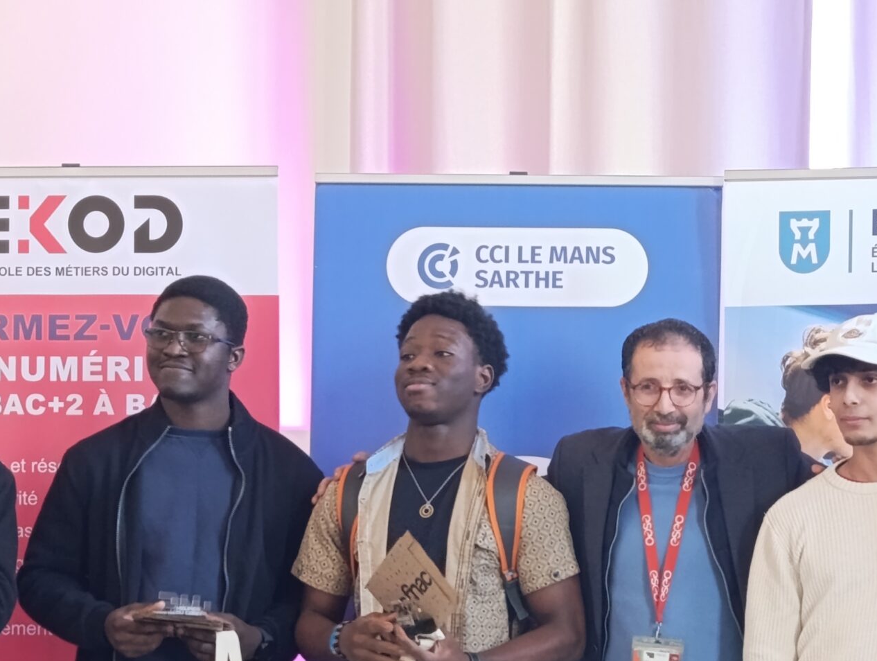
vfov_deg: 15.7
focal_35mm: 93
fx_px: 2360
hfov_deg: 20.9
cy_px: 645
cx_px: 674
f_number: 1.65
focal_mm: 6.11
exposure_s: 1/50
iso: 680
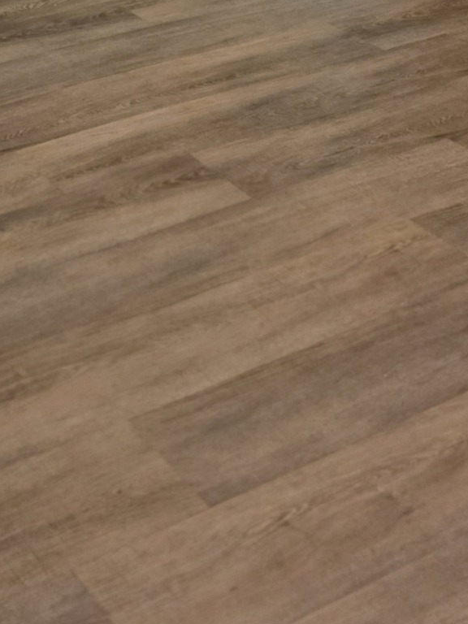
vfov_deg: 23.7
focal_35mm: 69
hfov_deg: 19.6
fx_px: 1244
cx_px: -144
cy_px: -251
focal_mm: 6.3
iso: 800
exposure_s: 1/120
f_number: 1.7
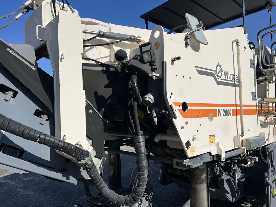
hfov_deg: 67.3
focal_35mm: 26
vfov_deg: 53.1
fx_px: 207
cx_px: 138
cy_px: 104
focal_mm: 5.7
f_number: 1.5
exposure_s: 1/11364
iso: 50
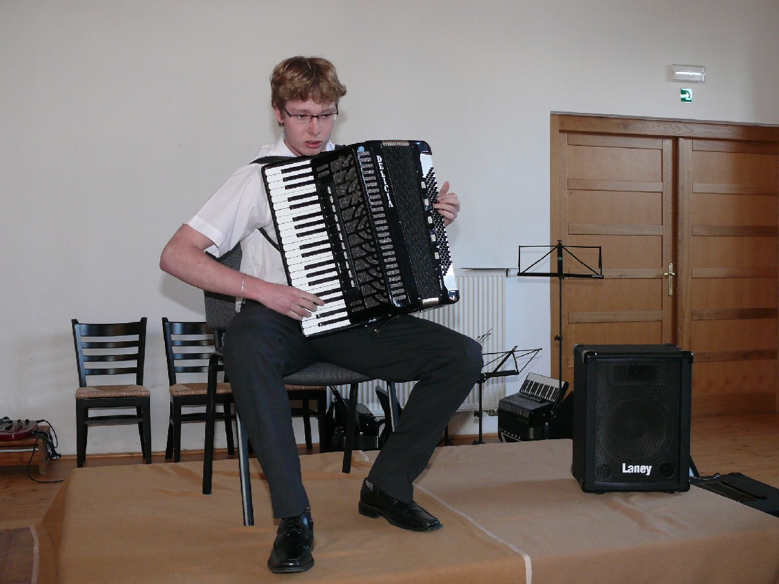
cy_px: 292
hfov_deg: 46.8
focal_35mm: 40
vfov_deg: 36.0
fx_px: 900
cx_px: 390
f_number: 2.8
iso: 200
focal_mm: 8.1
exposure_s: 1/30
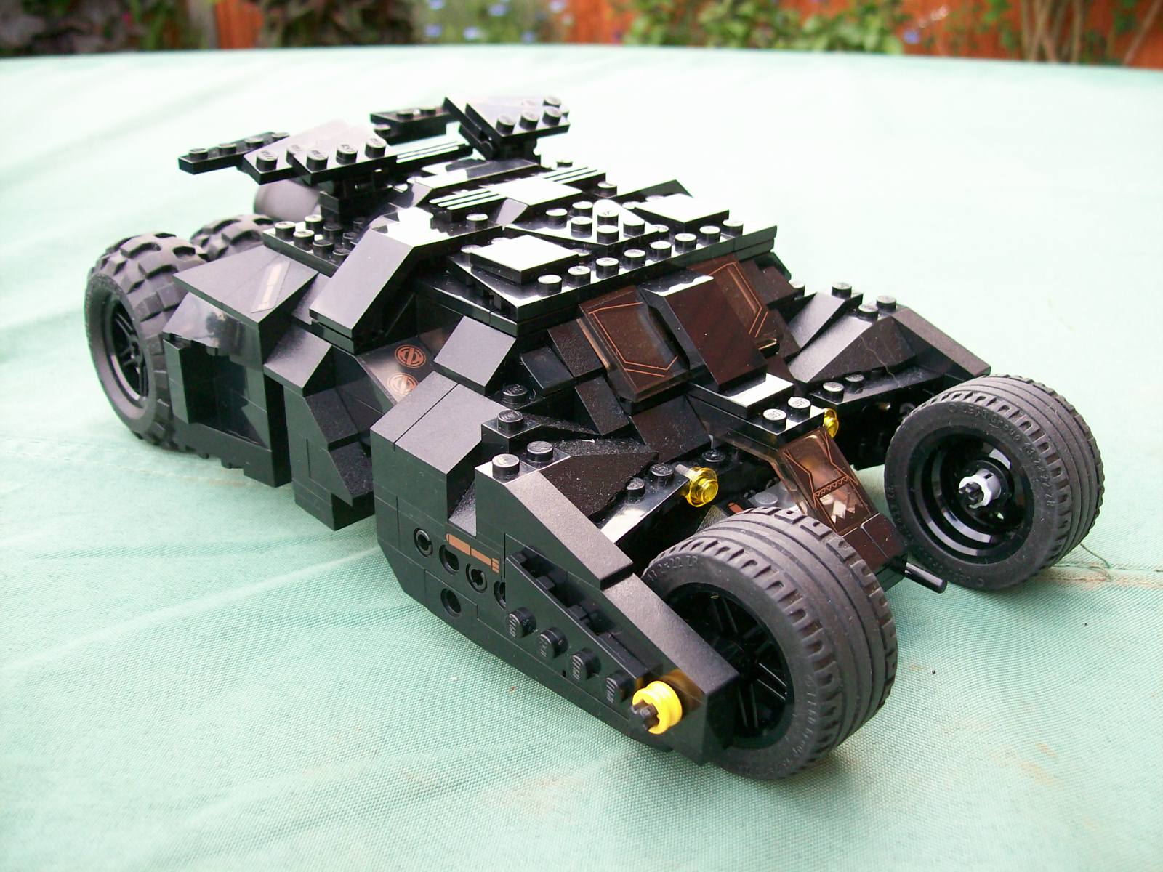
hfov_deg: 51.4
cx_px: 582
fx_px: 1209
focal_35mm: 36
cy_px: 436
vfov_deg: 39.7
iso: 80
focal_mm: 6
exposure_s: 1/46.8
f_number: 2.7
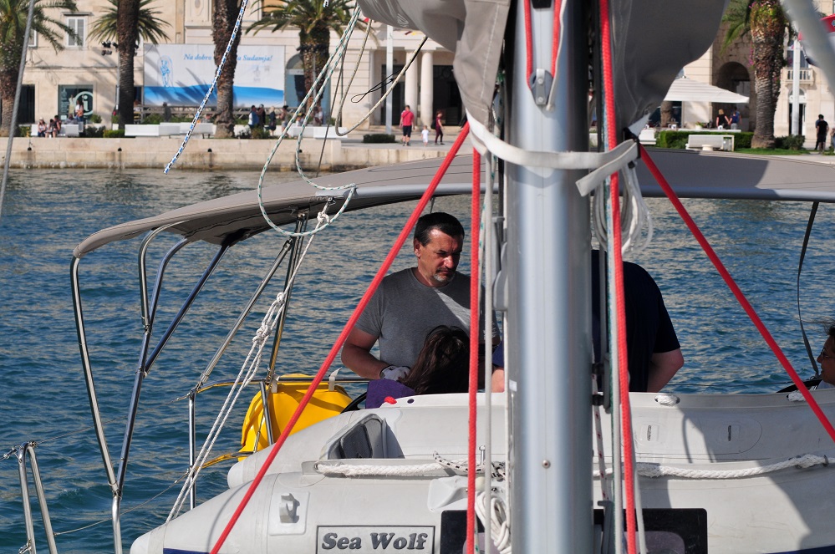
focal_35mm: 105
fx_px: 2432
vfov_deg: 13.0
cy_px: 277
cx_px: 418
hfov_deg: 19.5
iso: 250
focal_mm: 70
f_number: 10
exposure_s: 1/400
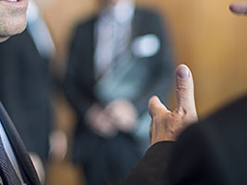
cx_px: 91
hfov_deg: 18.9
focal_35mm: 104
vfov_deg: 14.1
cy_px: 25
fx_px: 742
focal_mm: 50
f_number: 1.6
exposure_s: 1/160
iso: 800
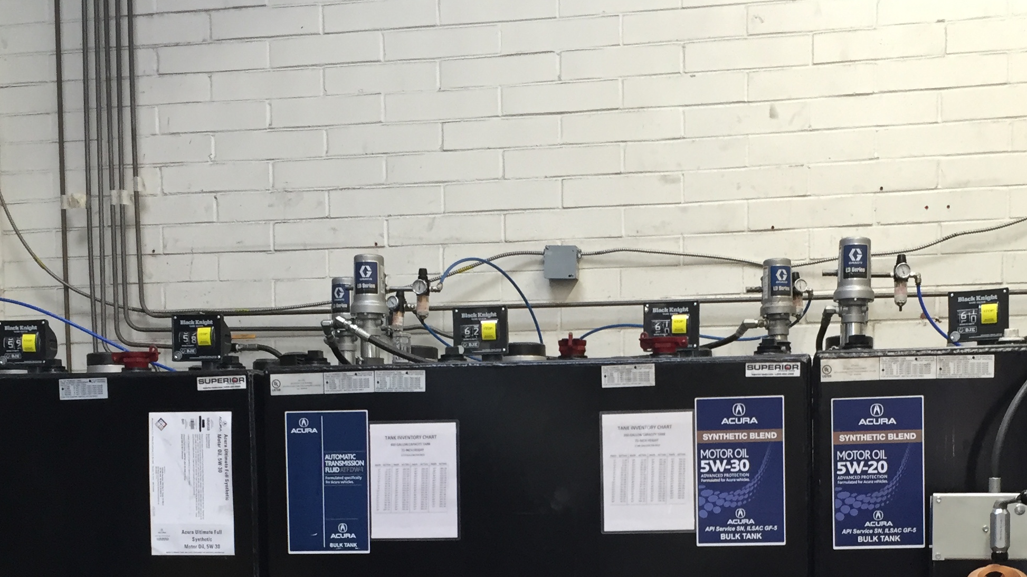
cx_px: 598
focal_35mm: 53
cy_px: 573
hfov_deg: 39.1
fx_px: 1443
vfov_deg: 21.8
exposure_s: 1/30
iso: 40
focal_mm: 4.15
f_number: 2.2
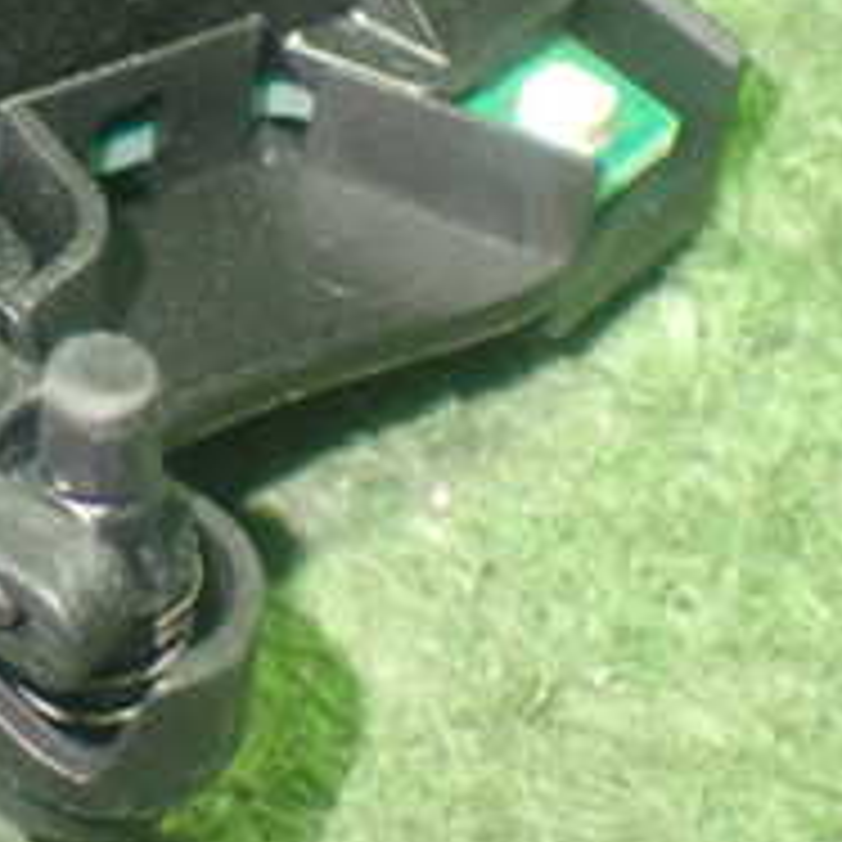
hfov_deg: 15.6
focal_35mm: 108
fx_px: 2972
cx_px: -144
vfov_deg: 15.8
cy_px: 18
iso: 800
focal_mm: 6.83
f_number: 2.7
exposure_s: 1/20
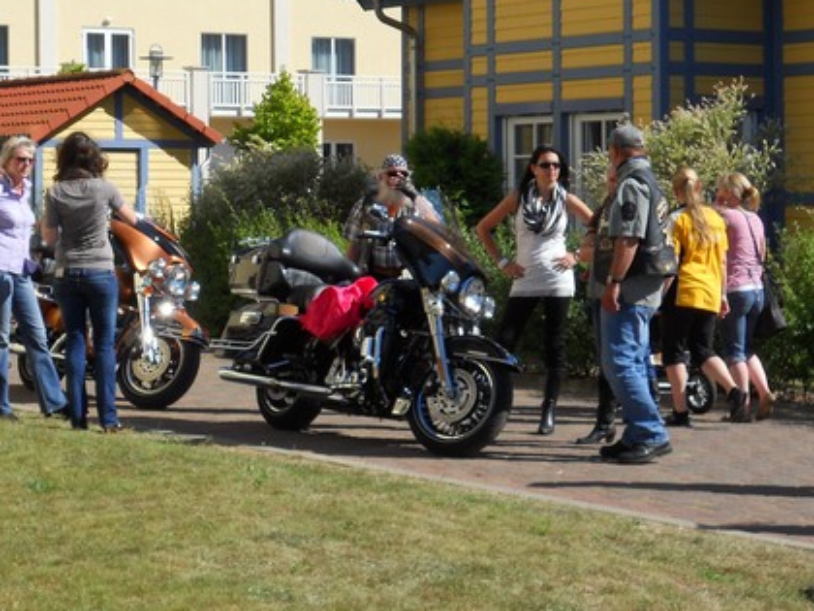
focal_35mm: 99
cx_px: 260
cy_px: 196
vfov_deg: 14.9
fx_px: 2328
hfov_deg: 19.8
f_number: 5.3
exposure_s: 1/400
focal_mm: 11.7
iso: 80
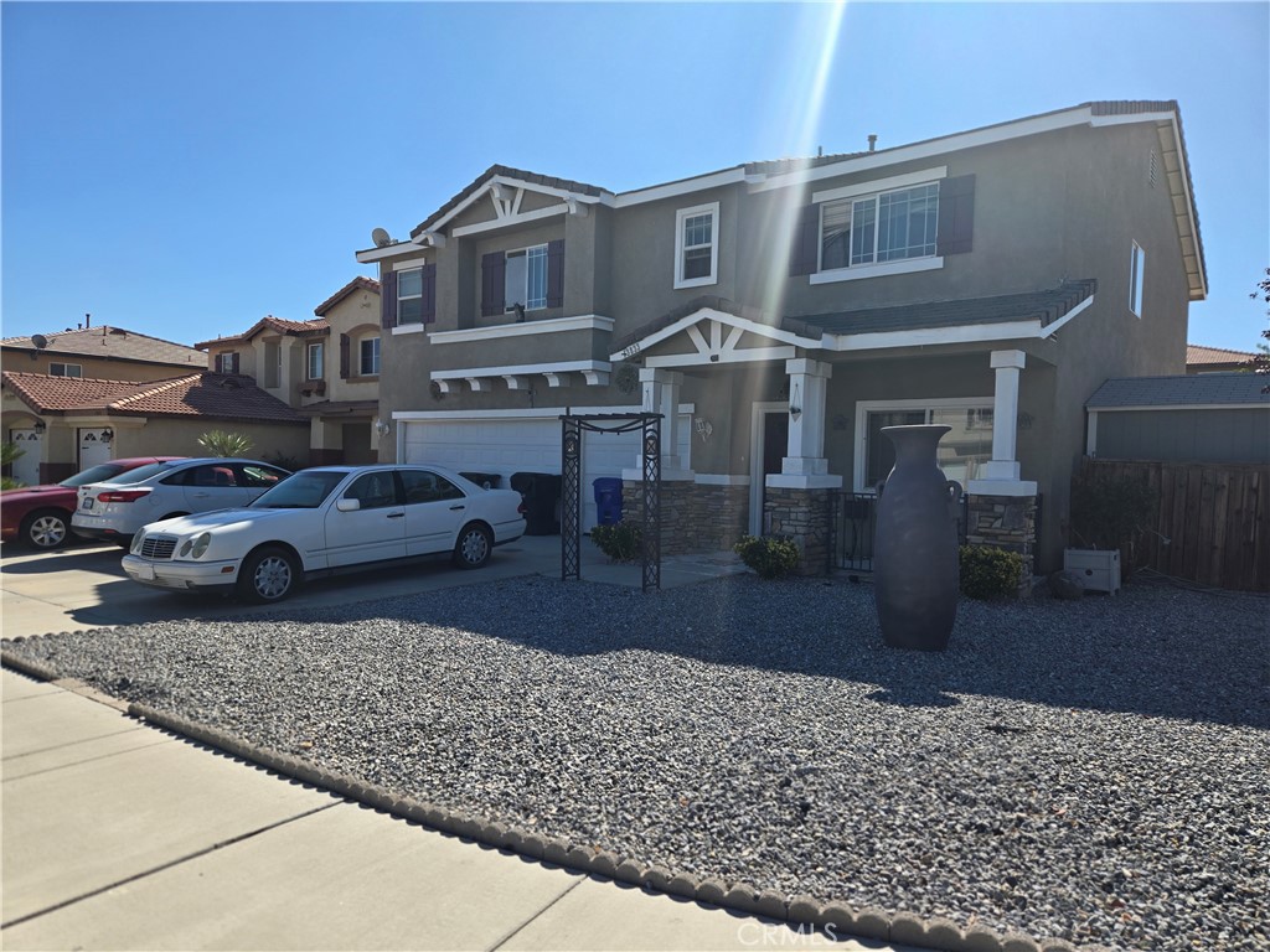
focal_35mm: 23
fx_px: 844
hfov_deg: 73.9
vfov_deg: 58.9
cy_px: 476
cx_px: 635
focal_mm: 5.4
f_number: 1.8
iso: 25
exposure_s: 1/2088
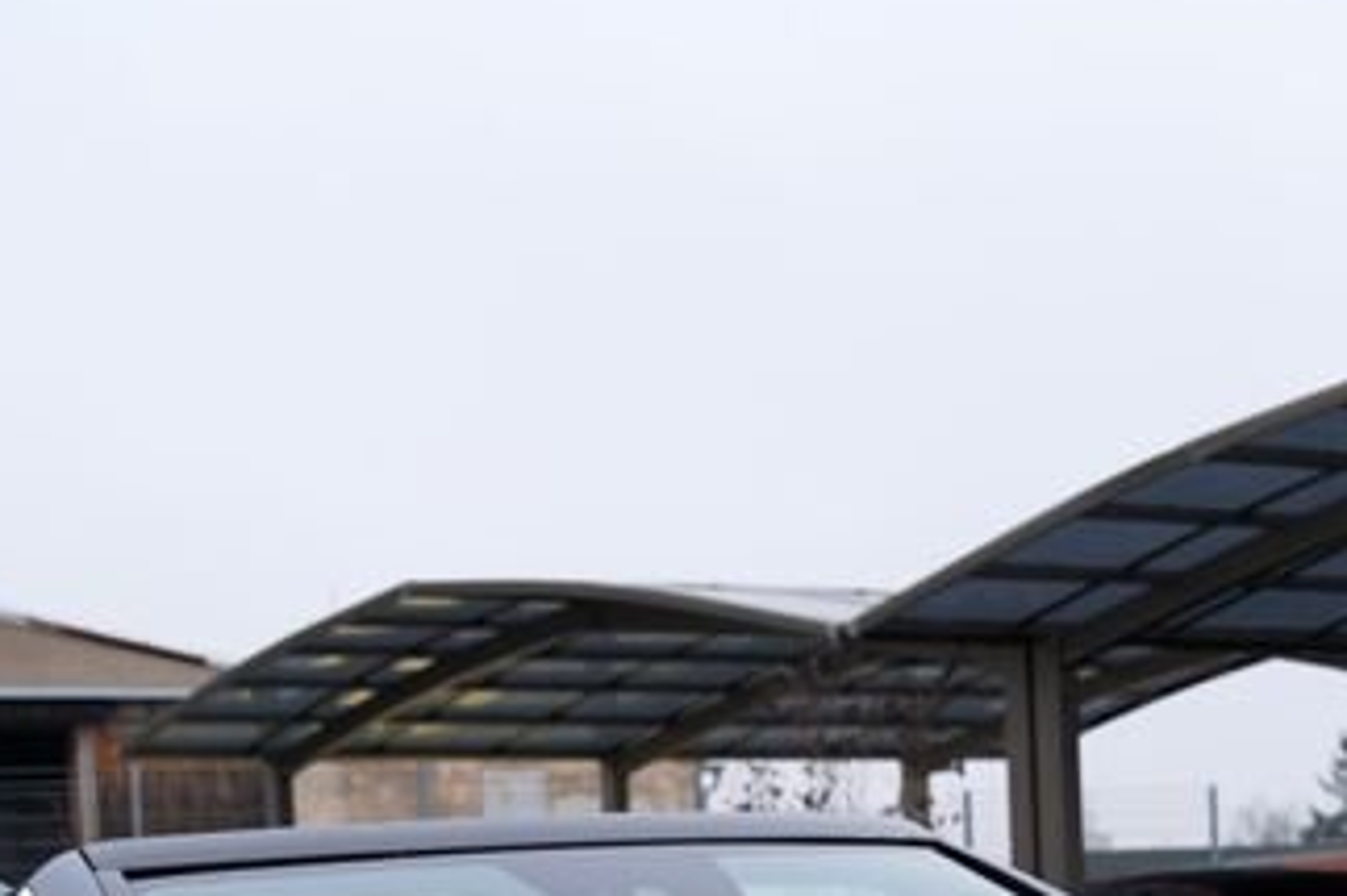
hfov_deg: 21.3
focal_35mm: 95
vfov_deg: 13.5
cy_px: 1392
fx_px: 3553
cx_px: 951
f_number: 4
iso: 100
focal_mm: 30
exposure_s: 1/60
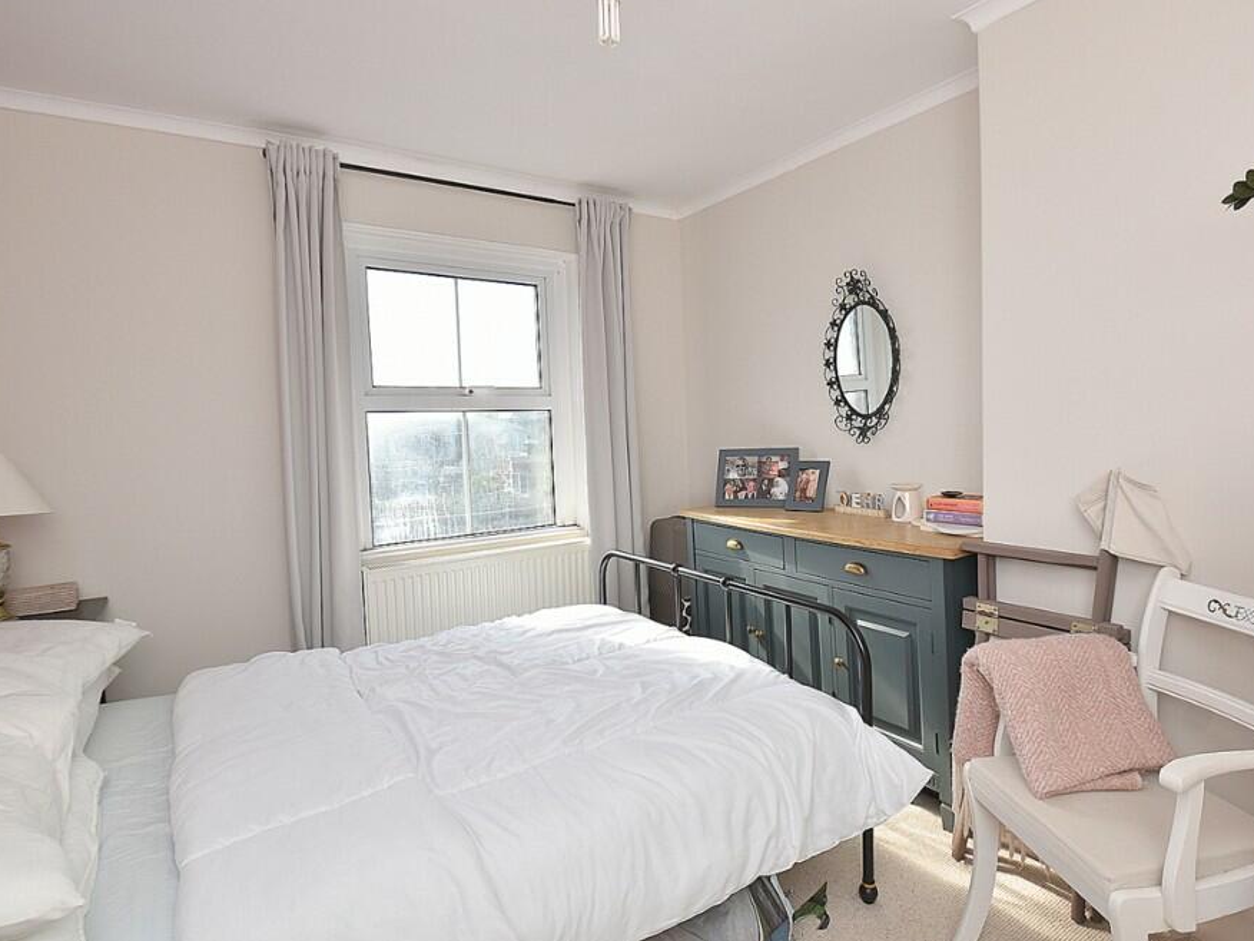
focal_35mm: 19
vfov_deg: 69.9
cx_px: 703
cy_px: 455
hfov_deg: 85.6
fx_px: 672
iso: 100
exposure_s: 1/200
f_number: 6.3
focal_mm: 11
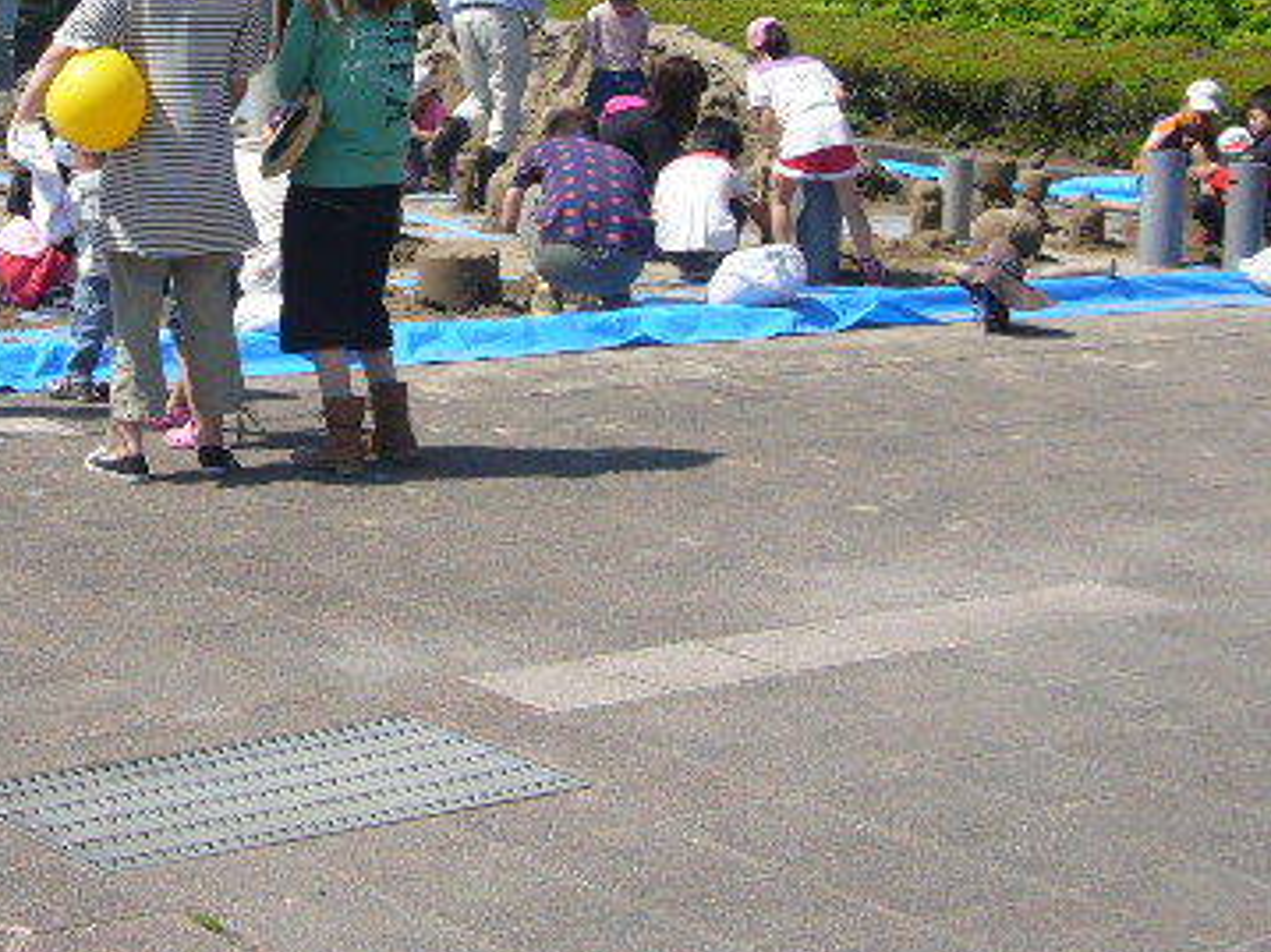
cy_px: 212
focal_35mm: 82
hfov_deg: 23.5
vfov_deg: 17.8
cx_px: 255
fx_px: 3010
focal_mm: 5.4
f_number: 6.3
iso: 80
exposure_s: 1/320
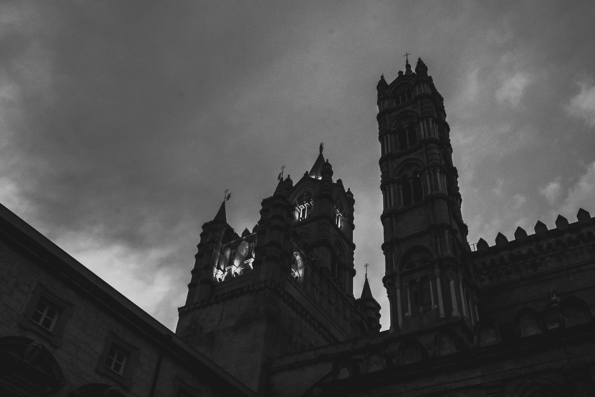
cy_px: 206
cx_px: 289
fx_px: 578
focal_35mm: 35
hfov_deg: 54.4
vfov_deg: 37.9
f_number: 13
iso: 640
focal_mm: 22
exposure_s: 1/8
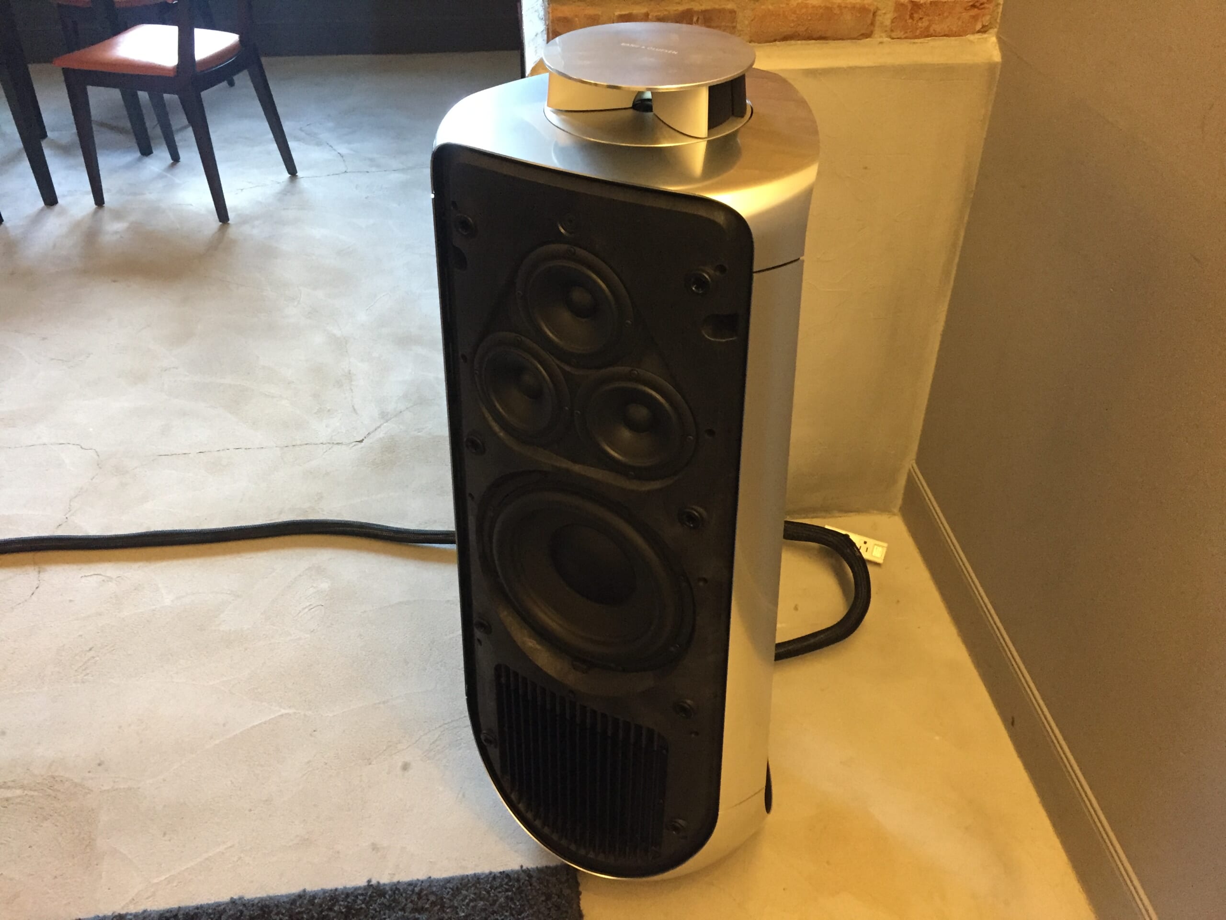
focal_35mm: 29
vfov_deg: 48.2
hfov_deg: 61.7
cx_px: 613
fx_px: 1027
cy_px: 460
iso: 250
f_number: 2.2
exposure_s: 1/17
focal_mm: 4.15
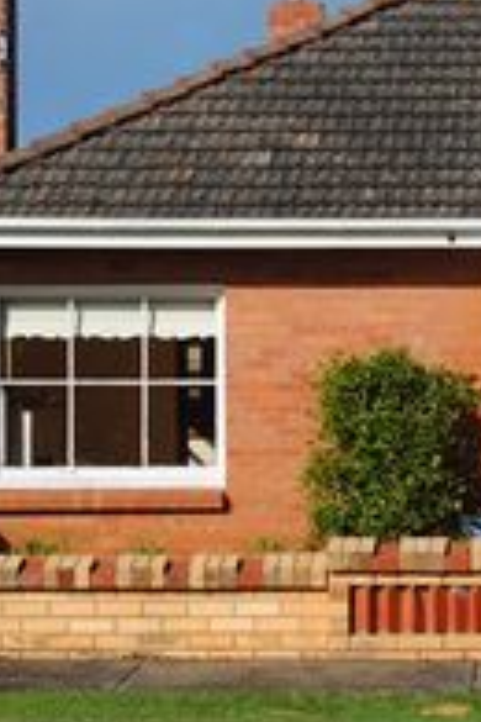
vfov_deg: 13.5
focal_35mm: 152
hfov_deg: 8.8
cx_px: 747
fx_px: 3046
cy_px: 372
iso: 100
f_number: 9
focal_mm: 42
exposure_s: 1/320
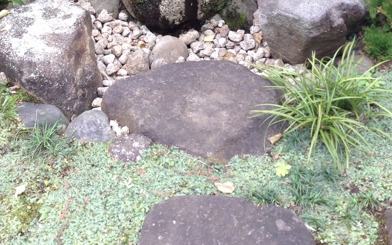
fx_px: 662
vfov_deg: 19.5
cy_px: -63
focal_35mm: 62
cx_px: 148
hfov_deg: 32.8
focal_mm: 3.3
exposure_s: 1/120
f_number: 2.4
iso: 40
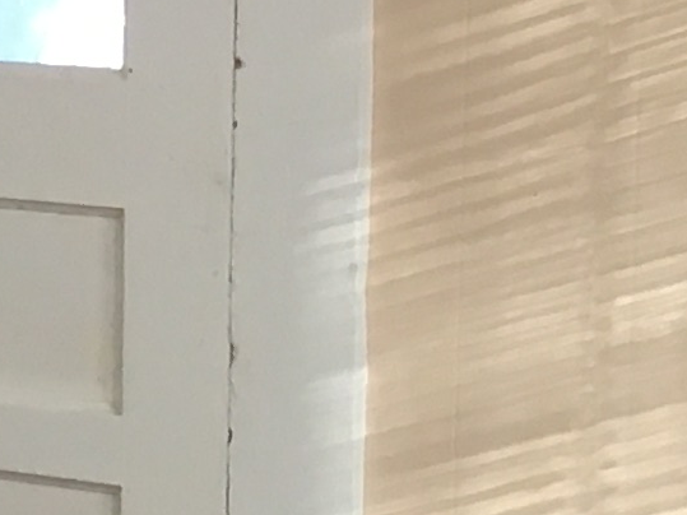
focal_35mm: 217
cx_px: -1486
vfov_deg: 6.8
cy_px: 27
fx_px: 4306
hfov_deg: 7.7
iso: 50
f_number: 2.2
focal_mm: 4.15
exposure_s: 1/30
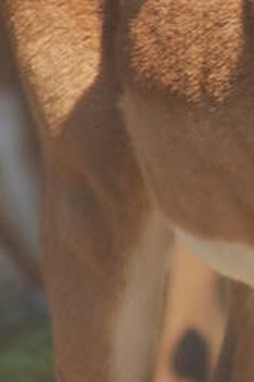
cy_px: 131
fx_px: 19763
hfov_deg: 0.7
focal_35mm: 1865
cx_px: 465
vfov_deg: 1.1
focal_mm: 200
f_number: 5.6
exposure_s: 1/500
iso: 450
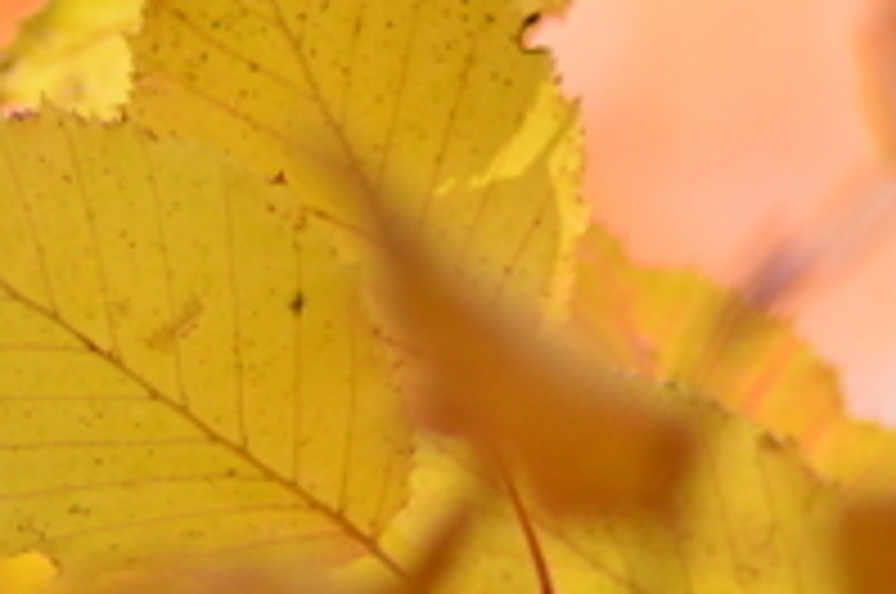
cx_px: -180
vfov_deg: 2.0
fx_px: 17295
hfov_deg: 3.0
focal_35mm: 696
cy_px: -234
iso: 200
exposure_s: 1/1000
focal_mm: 90
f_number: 3.2
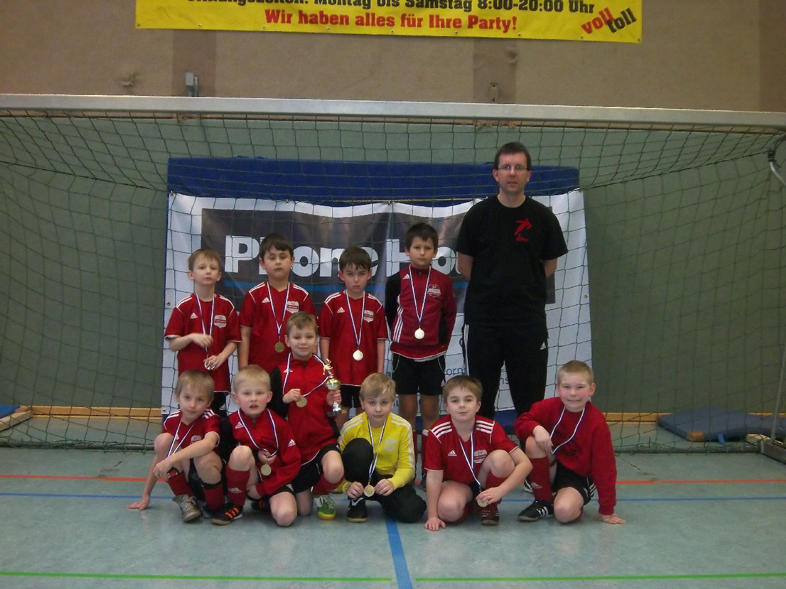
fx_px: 1067
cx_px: 393
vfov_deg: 30.9
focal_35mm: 47
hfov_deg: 40.4
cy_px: 294
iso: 400
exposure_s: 1/40
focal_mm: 8.3
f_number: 4.5
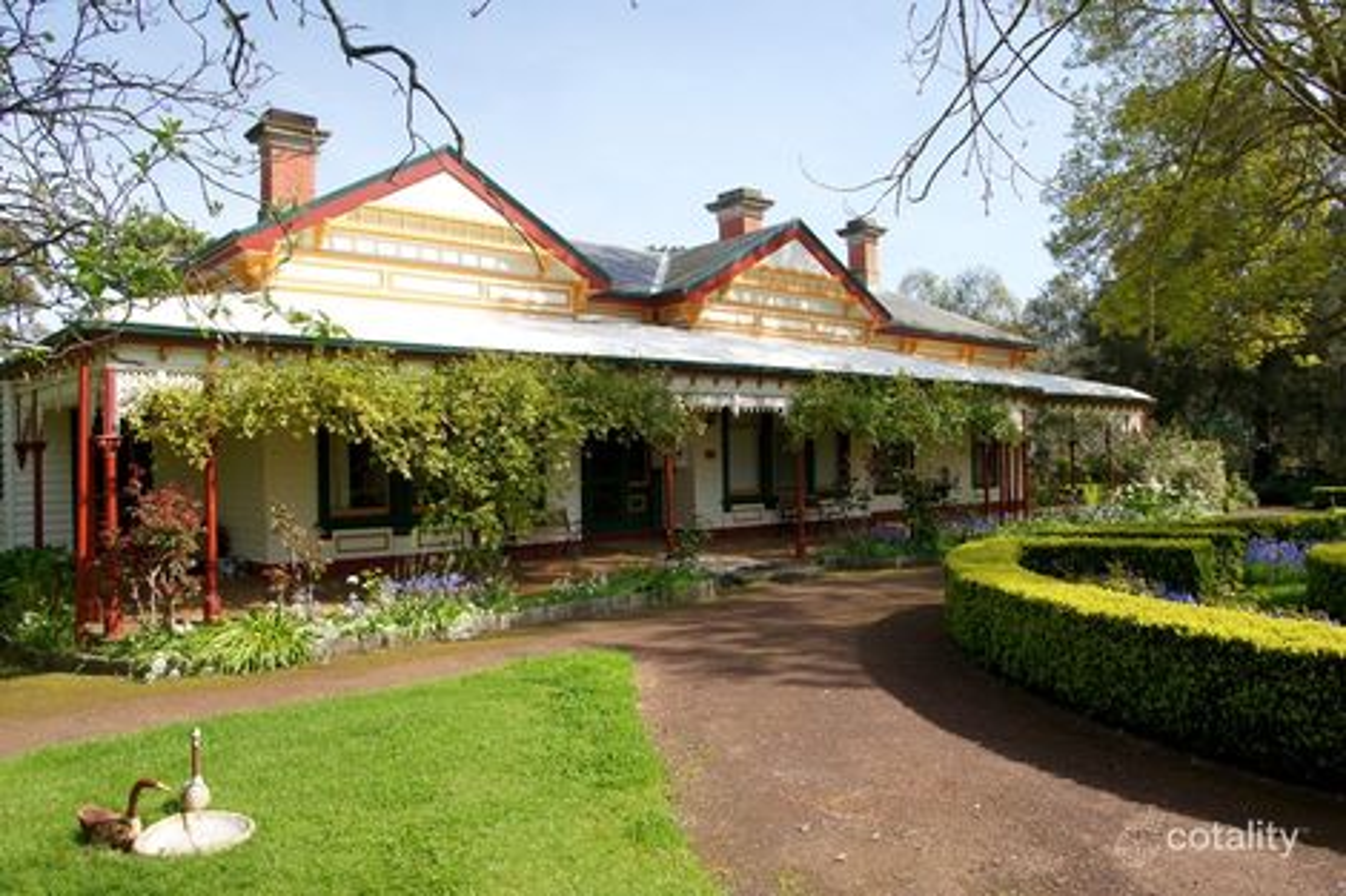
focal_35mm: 26
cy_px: 448
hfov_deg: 70.5
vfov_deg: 50.4
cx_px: 673
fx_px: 953
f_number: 9
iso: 200
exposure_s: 1/200
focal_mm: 17
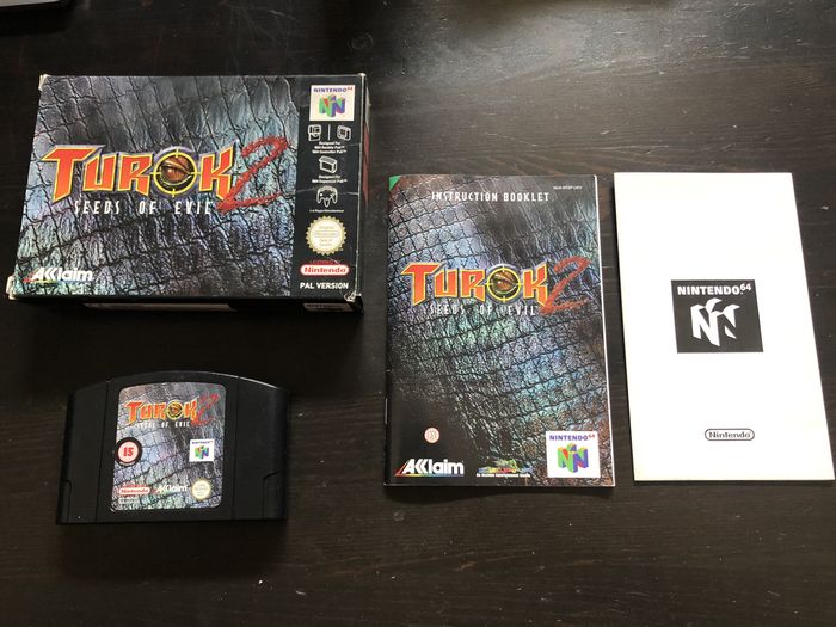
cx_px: 418
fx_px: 676
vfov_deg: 49.7
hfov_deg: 63.4
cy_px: 314
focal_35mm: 28
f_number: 1.8
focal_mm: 4
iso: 100
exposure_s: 1/12
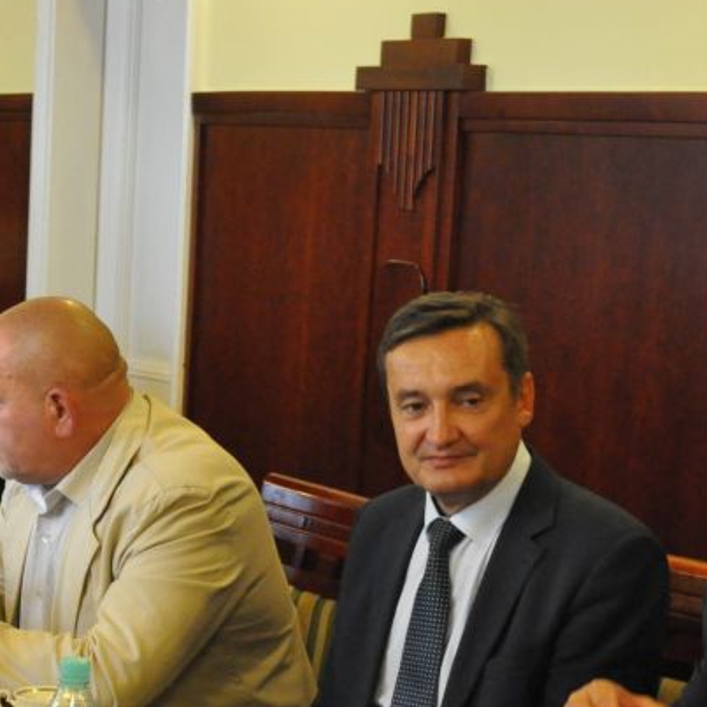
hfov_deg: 15.5
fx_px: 2542
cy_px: 547
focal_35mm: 110
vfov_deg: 15.7
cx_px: -28
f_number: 7.1
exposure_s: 1/50
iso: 3200
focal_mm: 34
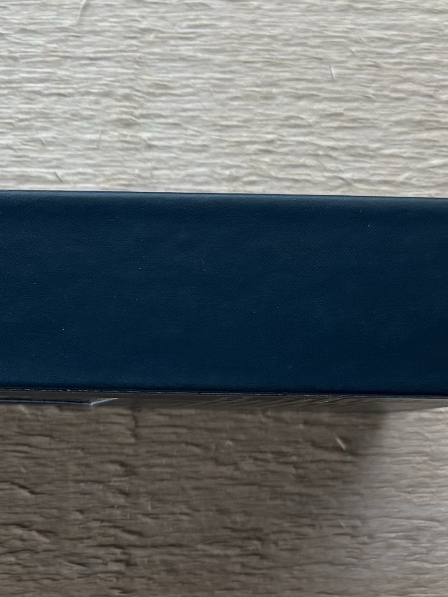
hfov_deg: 13.1
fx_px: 1846
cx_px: -221
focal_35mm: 107
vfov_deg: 18.4
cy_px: 358
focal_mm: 5.96
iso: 40
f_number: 1.6
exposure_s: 1/206
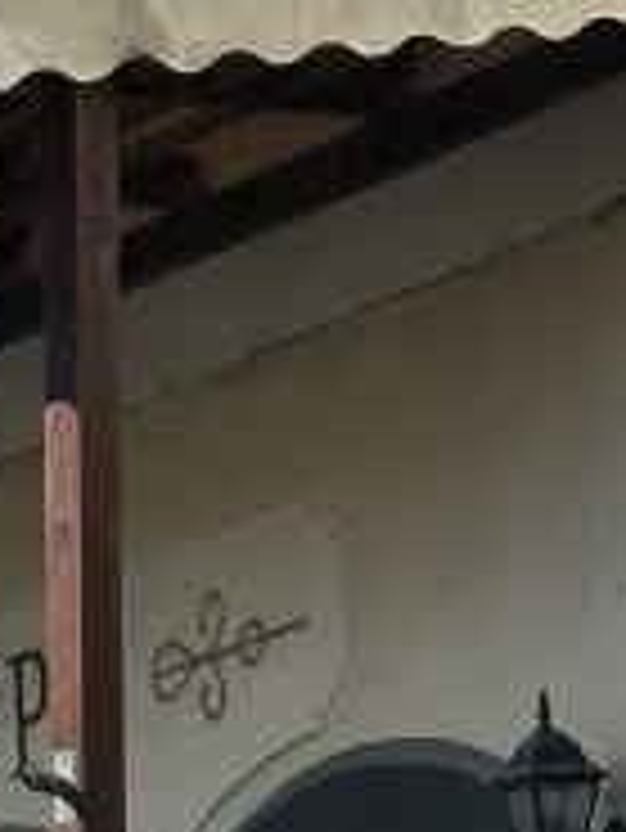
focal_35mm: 311
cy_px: 828
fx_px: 7490
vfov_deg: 6.3
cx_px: -491
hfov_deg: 4.7
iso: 64
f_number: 1.78
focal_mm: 6.86
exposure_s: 1/3367
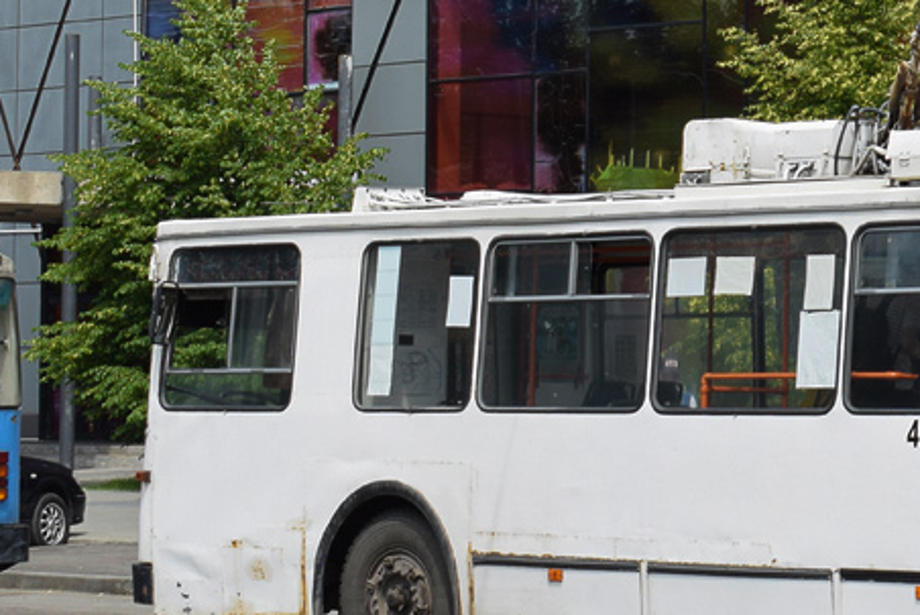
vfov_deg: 11.1
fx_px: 3154
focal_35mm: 123
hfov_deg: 16.1
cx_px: 1032
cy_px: 96
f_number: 9
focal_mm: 31
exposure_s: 1/320
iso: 200
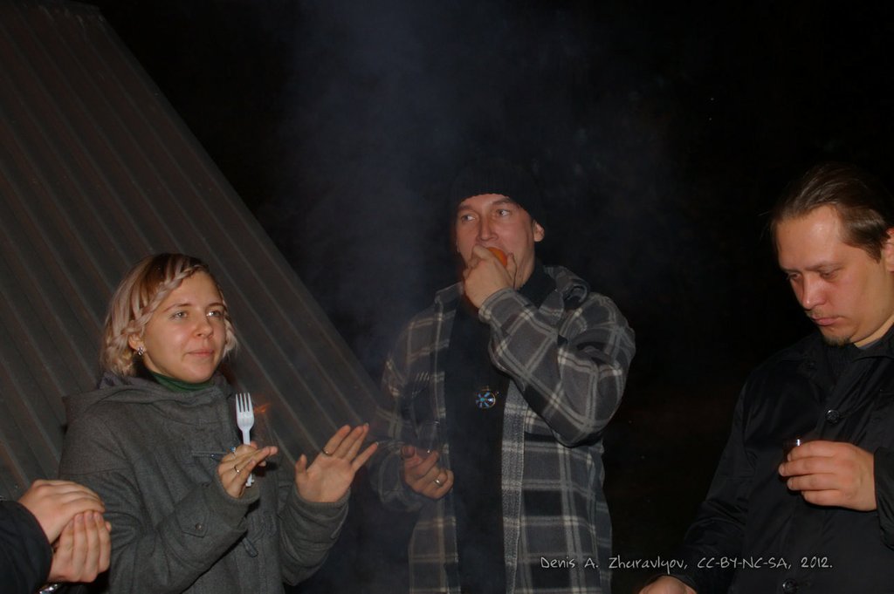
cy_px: 297
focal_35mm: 52
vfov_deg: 25.7
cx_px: 447
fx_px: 1303
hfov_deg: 37.9
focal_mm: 35
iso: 400
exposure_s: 1/2.5
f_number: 5.6
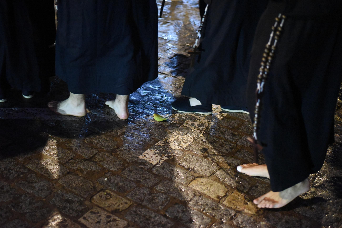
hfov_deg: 39.6
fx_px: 475
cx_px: 171
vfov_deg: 27.0
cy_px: 114
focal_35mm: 50
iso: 12800
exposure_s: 1/160
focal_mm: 50
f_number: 1.8
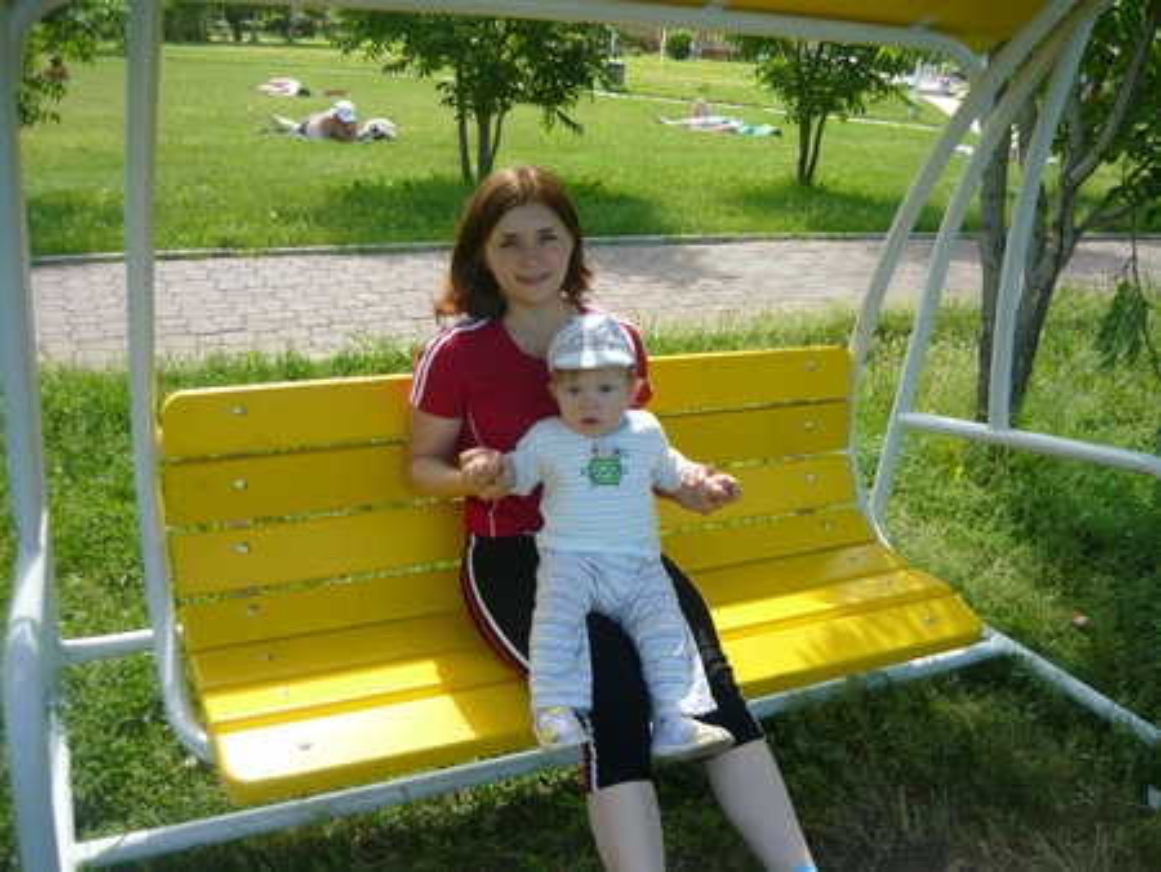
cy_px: 436
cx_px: 580
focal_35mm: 33
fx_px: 1107
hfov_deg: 55.3
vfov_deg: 43.0
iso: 100
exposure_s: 1/500
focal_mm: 5.5
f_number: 2.8
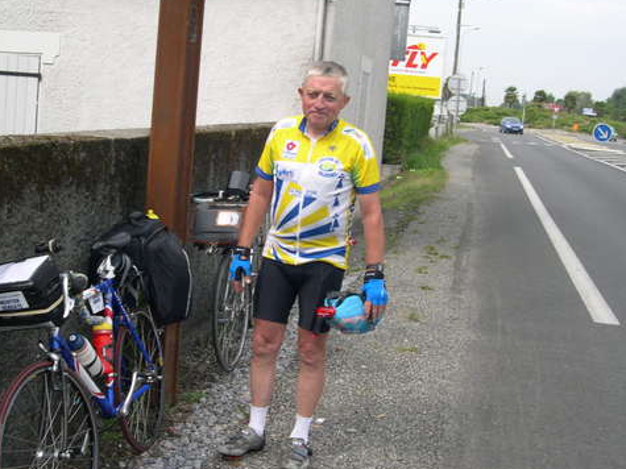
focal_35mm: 48
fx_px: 868
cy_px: 215
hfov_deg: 39.6
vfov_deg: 30.2
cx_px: 265
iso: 100
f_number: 7.6
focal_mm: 8
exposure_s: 1/103
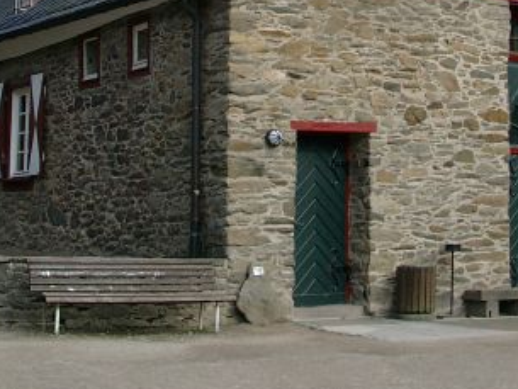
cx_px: 345
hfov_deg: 20.2
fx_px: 1452
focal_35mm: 97
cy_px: -82
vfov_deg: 14.7
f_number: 4
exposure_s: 1/279
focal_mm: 7.69
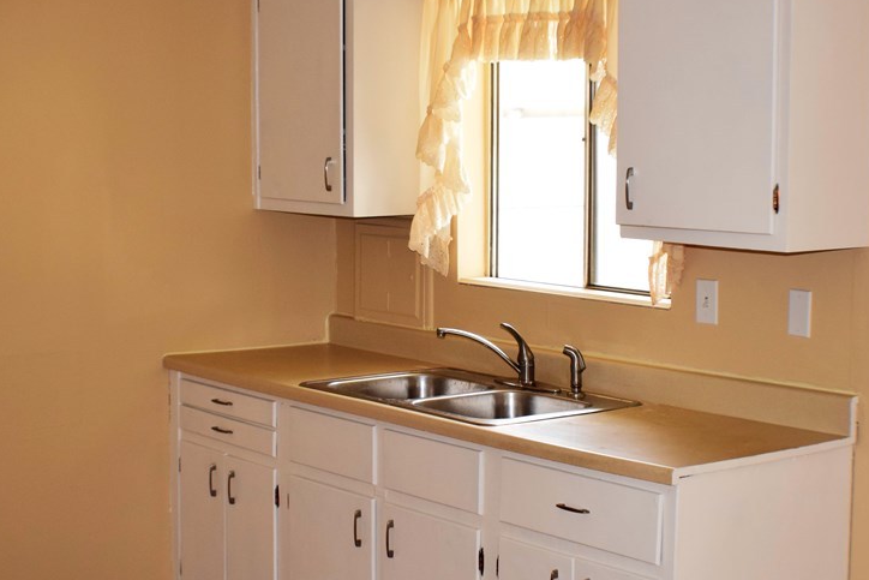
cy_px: 304
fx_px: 2173
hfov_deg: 22.6
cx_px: 433
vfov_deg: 15.2
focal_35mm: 90
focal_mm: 40
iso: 800
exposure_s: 1/125
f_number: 5.6
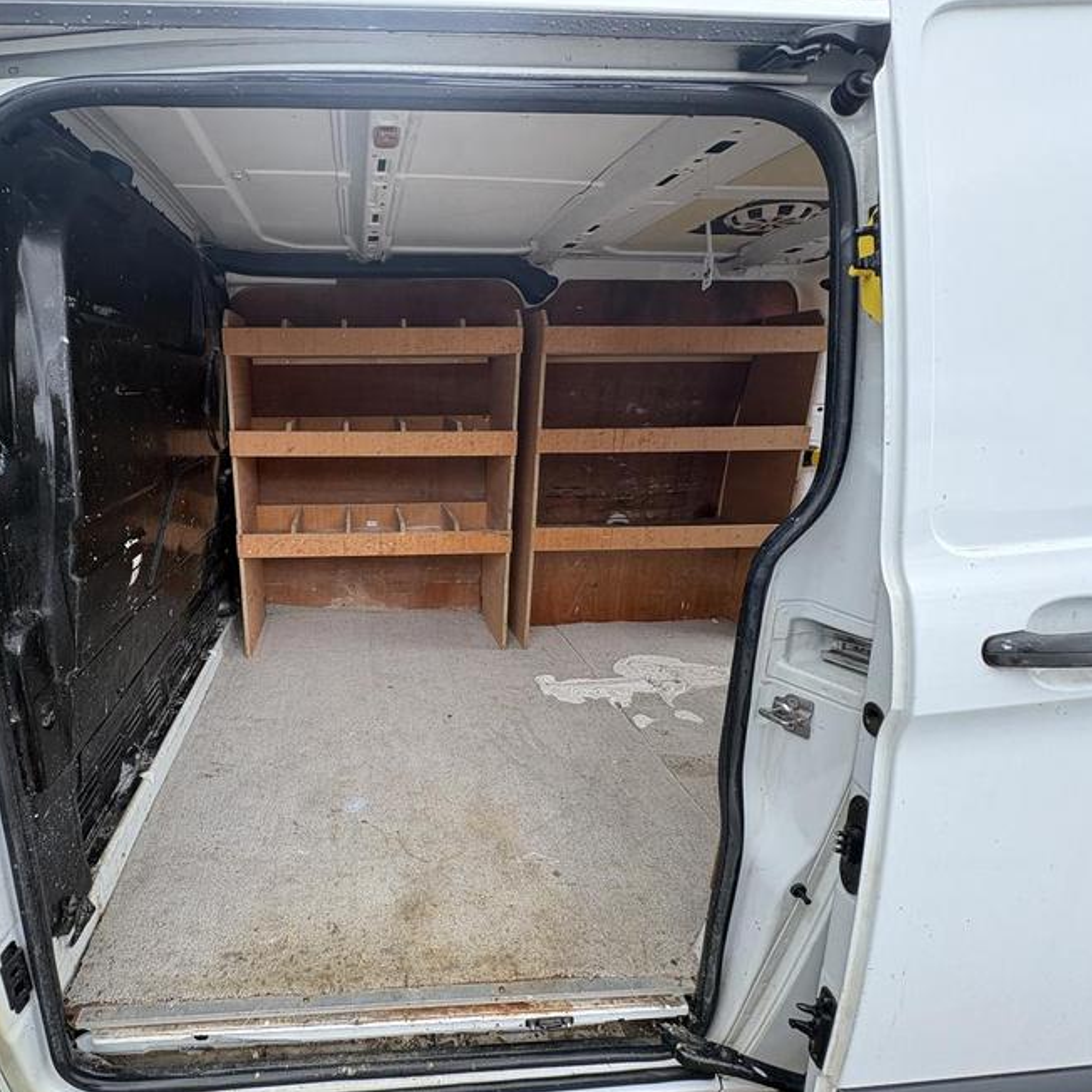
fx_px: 607
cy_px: 543
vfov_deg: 84.0
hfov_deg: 81.8
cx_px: 385
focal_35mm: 17
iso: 64
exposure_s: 1/99
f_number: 2.2
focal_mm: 2.22
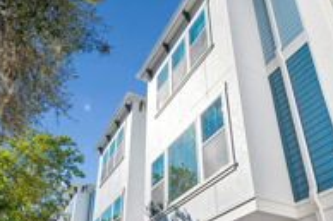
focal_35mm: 31
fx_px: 287
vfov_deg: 40.8
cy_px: 171
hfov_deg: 60.3
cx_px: 165
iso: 100
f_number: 7.1
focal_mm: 10
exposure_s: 1/1000
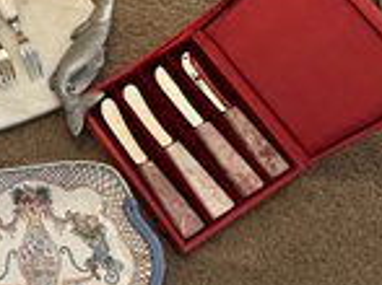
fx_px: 617
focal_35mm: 56
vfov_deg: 25.8
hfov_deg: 30.6
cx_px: -43
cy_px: 76
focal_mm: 6.86
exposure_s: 1/60
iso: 320
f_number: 1.78
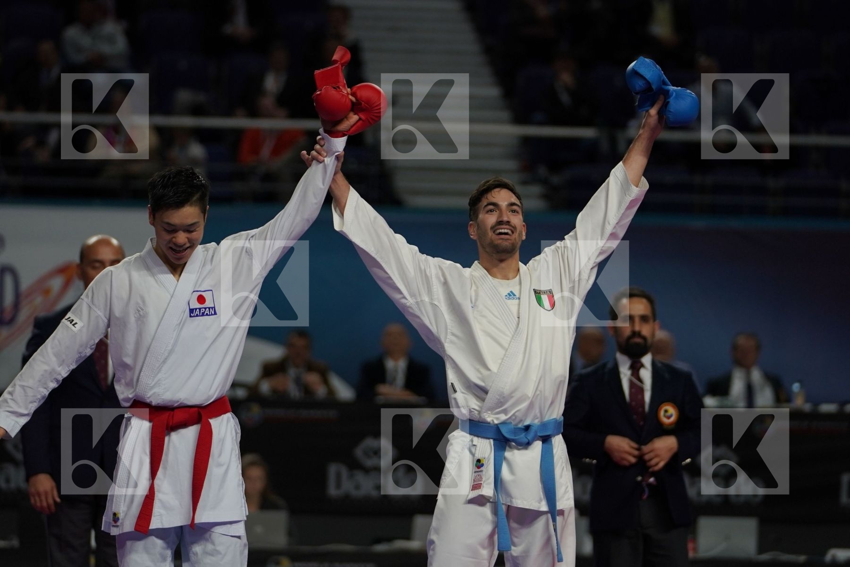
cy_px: 284
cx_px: 425
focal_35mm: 205
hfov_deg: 10.0
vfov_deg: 6.7
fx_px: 4840
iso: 640
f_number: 2.8
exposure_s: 1/1000
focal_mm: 137
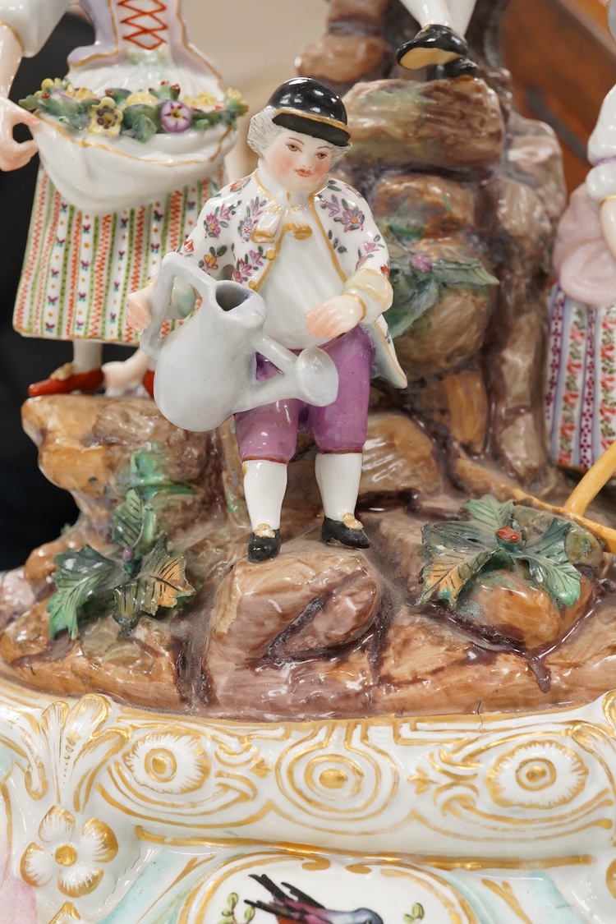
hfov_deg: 29.9
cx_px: 308
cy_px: 462
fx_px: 1155
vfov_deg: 43.6
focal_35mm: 45
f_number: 13
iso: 2500
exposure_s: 1/100
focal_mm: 30
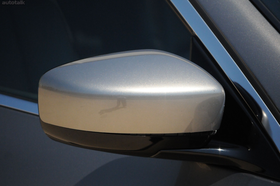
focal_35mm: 225
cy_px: 93
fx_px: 1748
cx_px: 140
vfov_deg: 6.1
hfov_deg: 9.2
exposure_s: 1/8000
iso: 2000
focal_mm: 150
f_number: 5.6
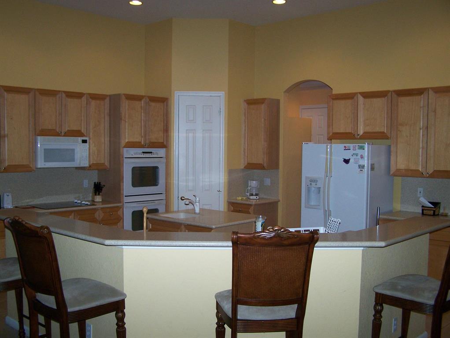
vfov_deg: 37.8
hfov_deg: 48.9
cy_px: 169
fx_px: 494
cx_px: 225
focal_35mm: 38
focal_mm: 6.3
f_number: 2.8
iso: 160
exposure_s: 1/60
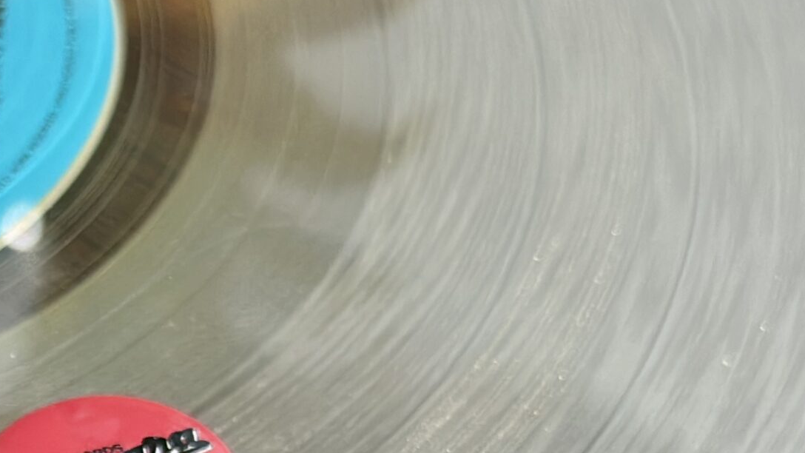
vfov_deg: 9.6
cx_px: -47
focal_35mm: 123
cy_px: 655
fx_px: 2625
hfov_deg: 17.0
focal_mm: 6.86
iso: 100
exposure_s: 1/100
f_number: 1.78
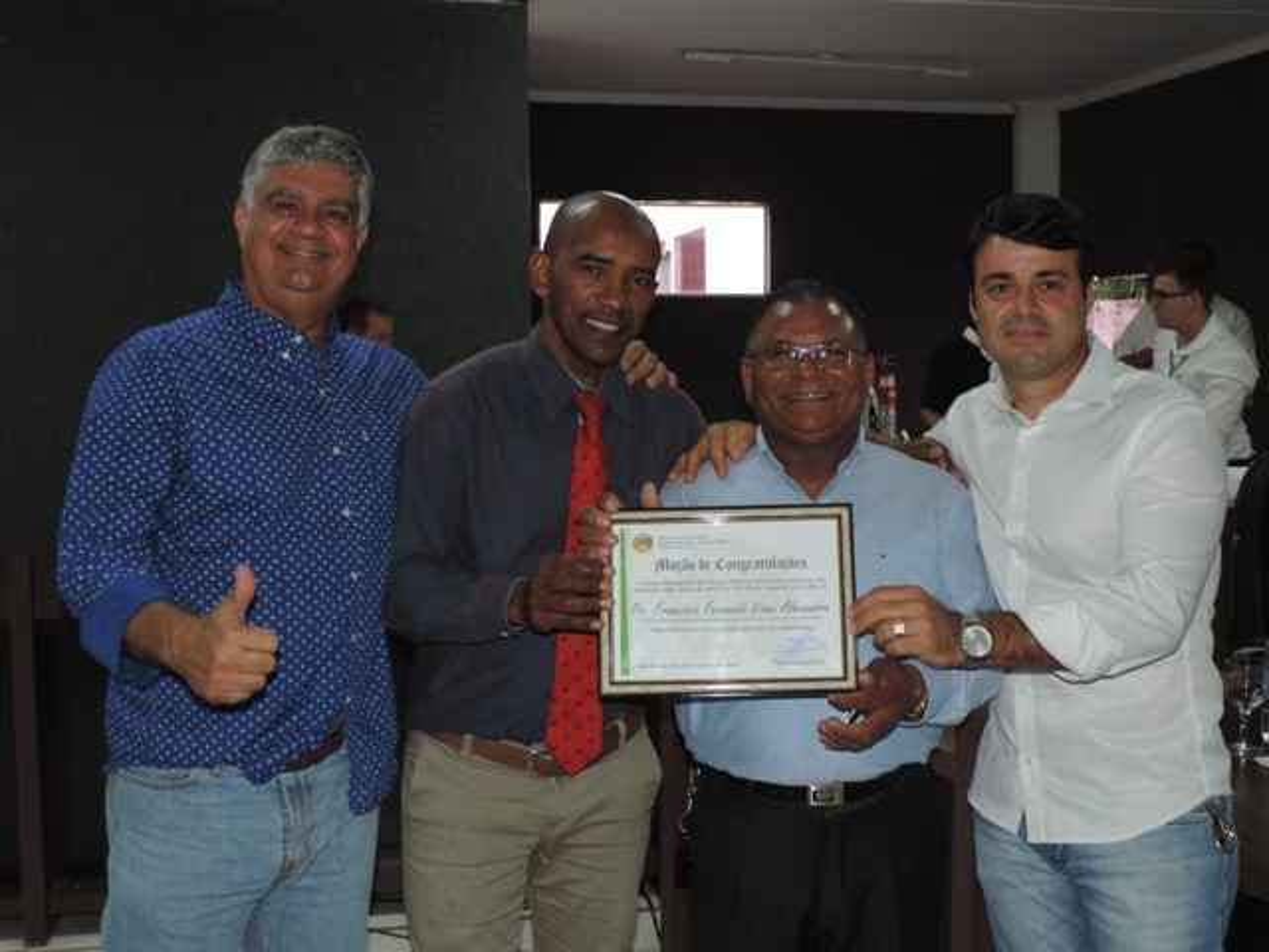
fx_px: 1576
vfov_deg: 33.6
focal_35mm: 43
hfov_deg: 43.9
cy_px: 476
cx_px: 634
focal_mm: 7.6
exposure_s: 1/30
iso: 200
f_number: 3.4
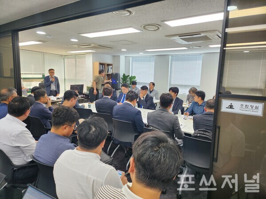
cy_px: 100
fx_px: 184
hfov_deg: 71.6
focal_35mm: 24
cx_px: 133
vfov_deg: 56.8
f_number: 1.8
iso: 160
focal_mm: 5
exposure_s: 1/120
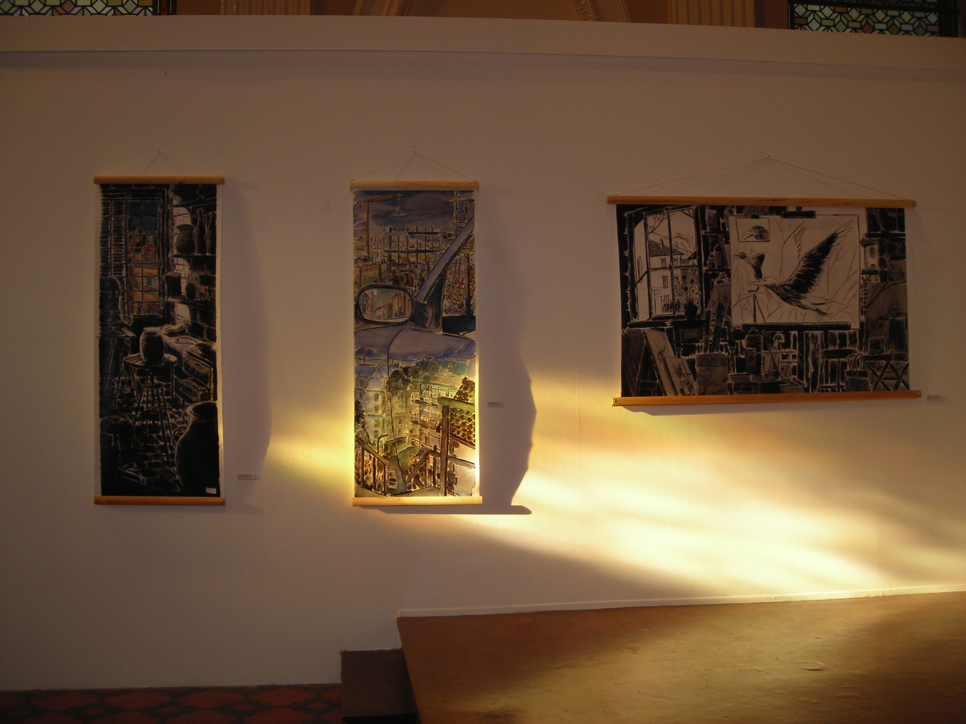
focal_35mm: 38
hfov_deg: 49.0
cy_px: 362
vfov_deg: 37.7
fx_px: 1060
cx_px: 483
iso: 50
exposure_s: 1/30
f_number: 3.2
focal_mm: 6.3
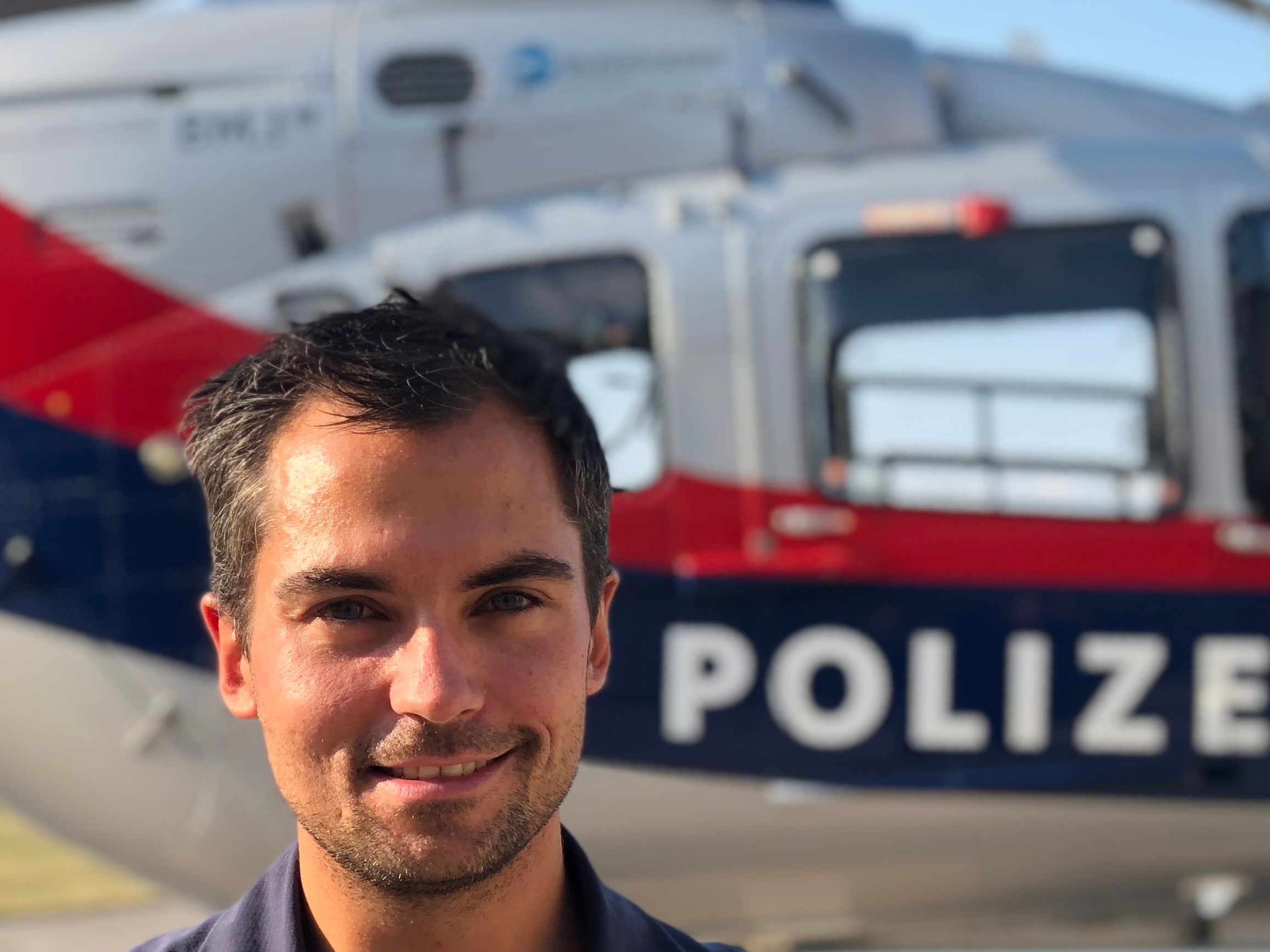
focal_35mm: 90
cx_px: 1051
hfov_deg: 21.5
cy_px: 694
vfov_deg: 16.3
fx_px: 3302
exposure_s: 1/360
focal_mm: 6
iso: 16
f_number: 2.4
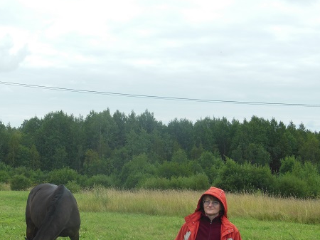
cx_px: 144
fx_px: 684
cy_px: 167
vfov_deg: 19.8
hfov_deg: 26.3
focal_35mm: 74
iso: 125
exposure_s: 1/320
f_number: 4.7
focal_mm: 9.3
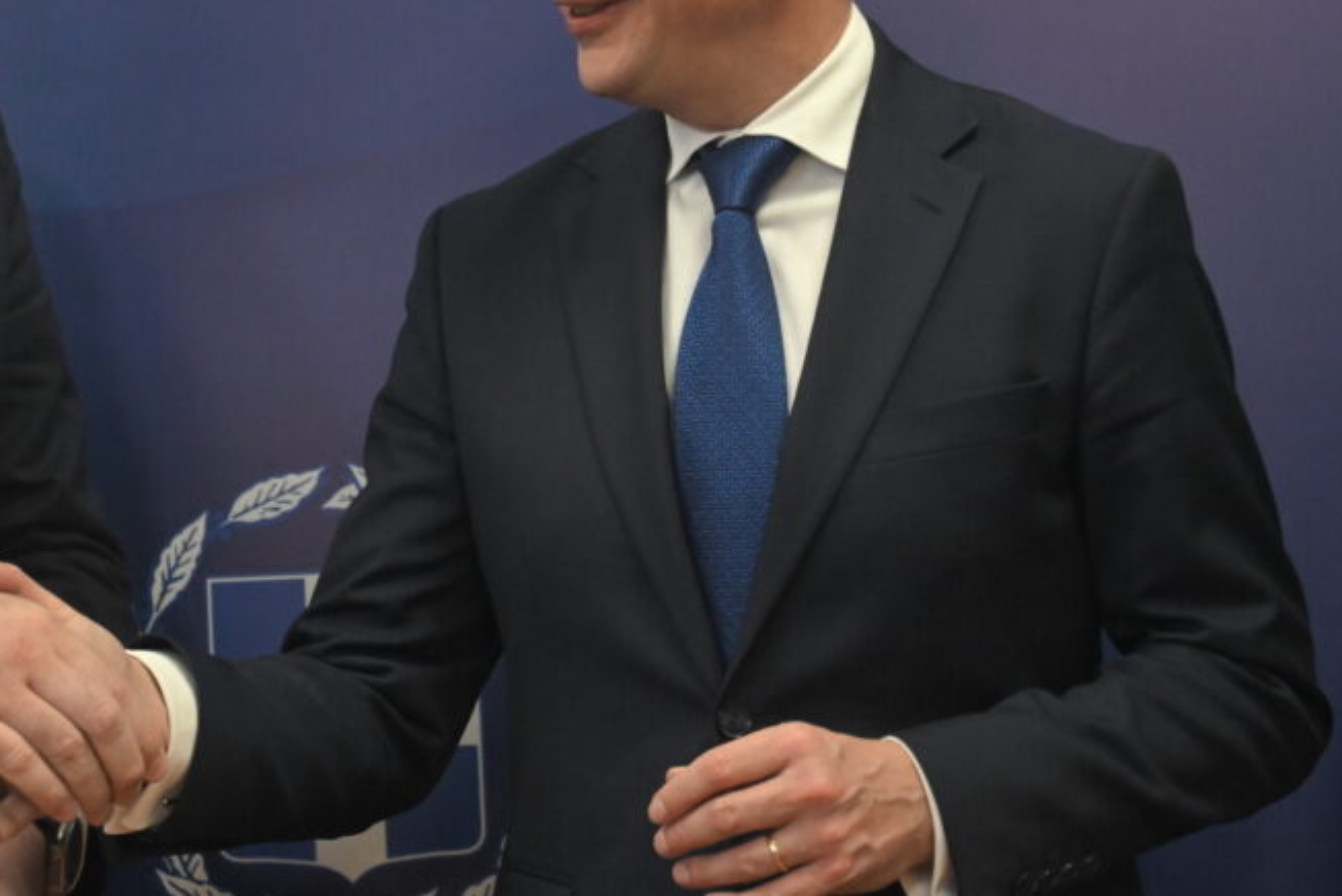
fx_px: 3356
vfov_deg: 15.2
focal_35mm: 90
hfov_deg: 22.2
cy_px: 284
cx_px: 189
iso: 2500
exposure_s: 1/640
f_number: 4
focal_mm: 49
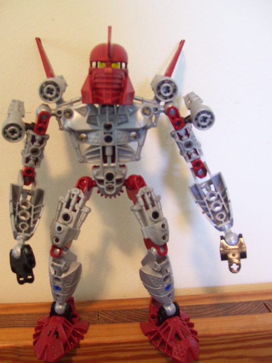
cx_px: 122
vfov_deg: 46.8
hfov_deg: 35.9
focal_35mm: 40
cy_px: 185
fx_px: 419
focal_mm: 6
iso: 160
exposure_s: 1/8
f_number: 2.7
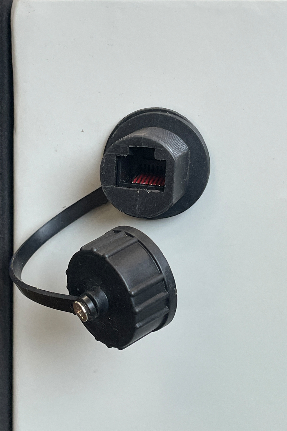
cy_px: 216
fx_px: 658
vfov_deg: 36.2
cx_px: 144
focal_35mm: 55
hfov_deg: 24.6
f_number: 4
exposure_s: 1/160
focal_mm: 55
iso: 1250
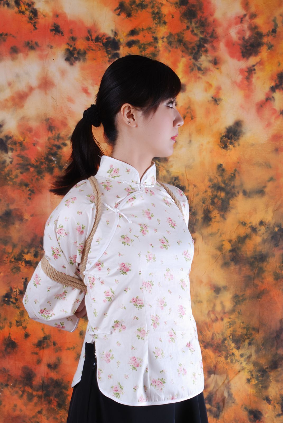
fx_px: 882
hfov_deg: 18.2
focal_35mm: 75
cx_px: 142
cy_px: 212
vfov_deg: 27.0
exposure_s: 1/8
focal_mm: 50
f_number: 13
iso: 100
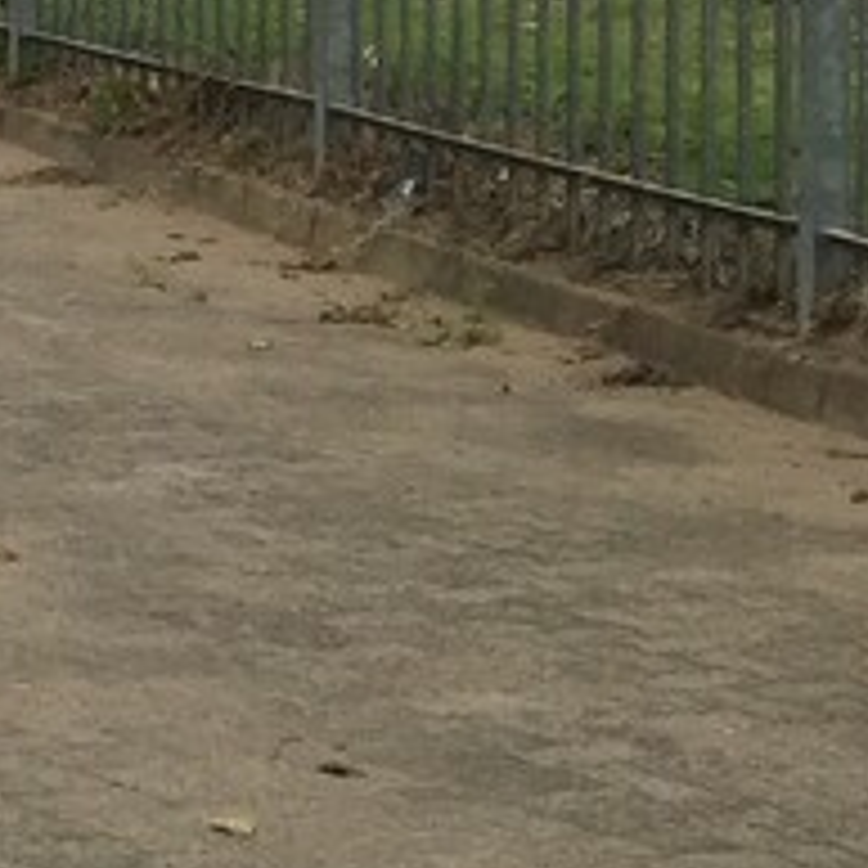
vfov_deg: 10.6
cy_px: -387
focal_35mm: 159
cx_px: -1740
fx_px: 4511
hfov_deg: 8.9
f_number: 2.2
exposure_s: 1/1412
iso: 32
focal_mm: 4.15
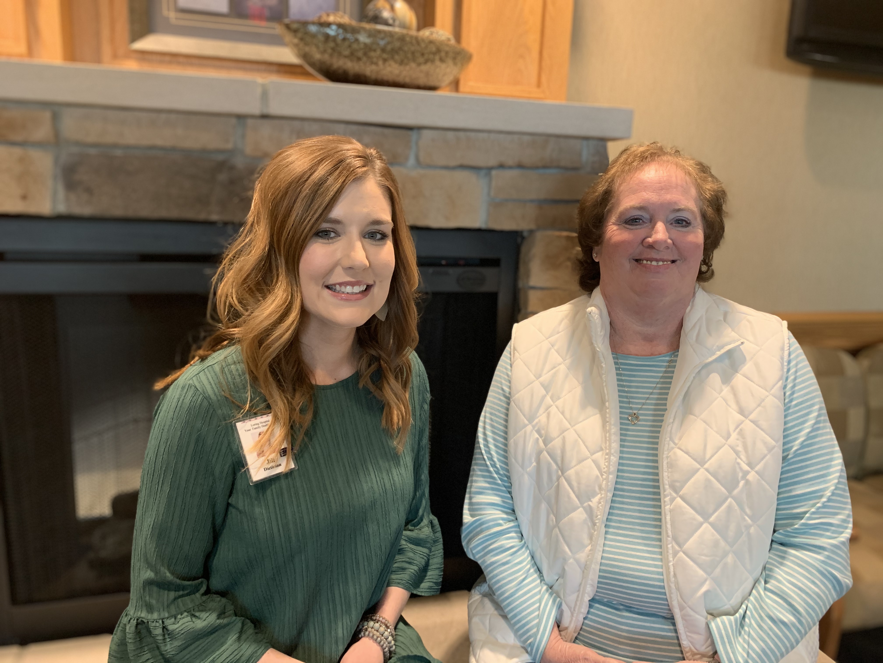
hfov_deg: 67.3
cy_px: 332
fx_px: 663
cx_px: 442
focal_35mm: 26
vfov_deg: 53.1
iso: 320
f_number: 1.8
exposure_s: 1/60
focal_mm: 4.25
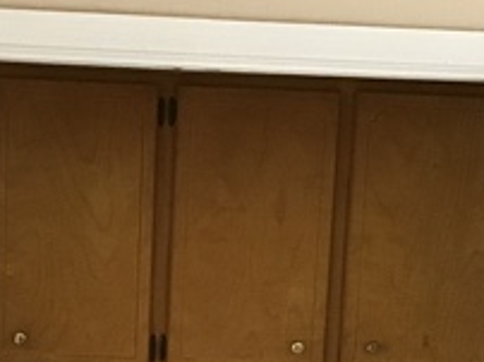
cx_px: 91
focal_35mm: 98
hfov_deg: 19.8
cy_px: 530
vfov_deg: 14.2
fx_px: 1369
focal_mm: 3.3
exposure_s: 1/30
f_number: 2.4
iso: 125
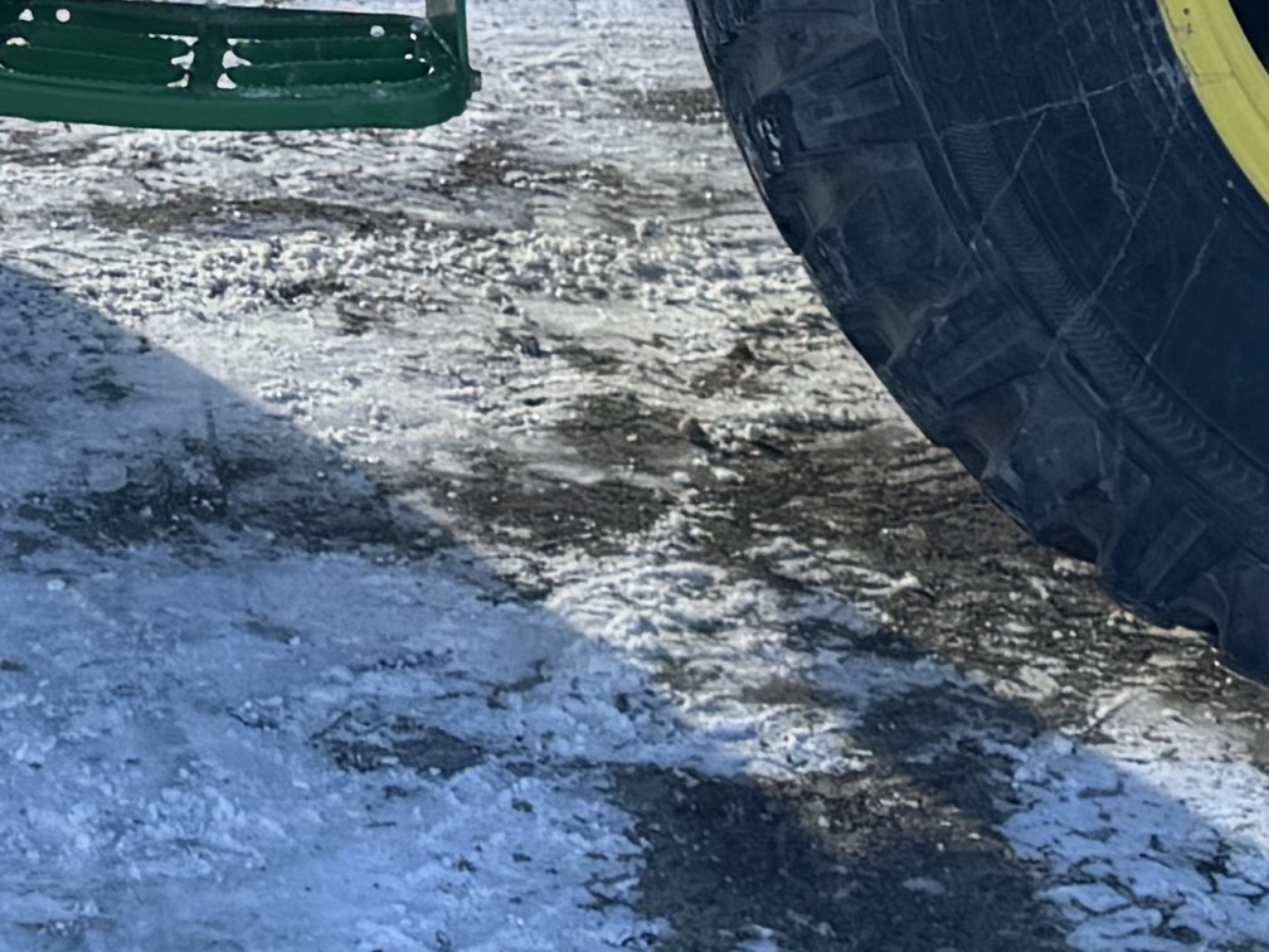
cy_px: -948
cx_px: -91
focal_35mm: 136
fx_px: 4986
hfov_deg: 14.2
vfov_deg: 10.1
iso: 80
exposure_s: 1/1425
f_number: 1.78
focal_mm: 6.76
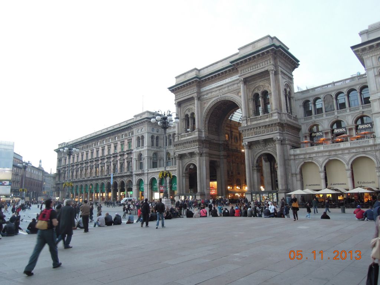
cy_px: 142
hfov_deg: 71.6
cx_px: 190
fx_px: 263
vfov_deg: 56.8
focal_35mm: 24
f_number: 2.8
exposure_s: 1/30
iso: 220
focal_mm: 4.3
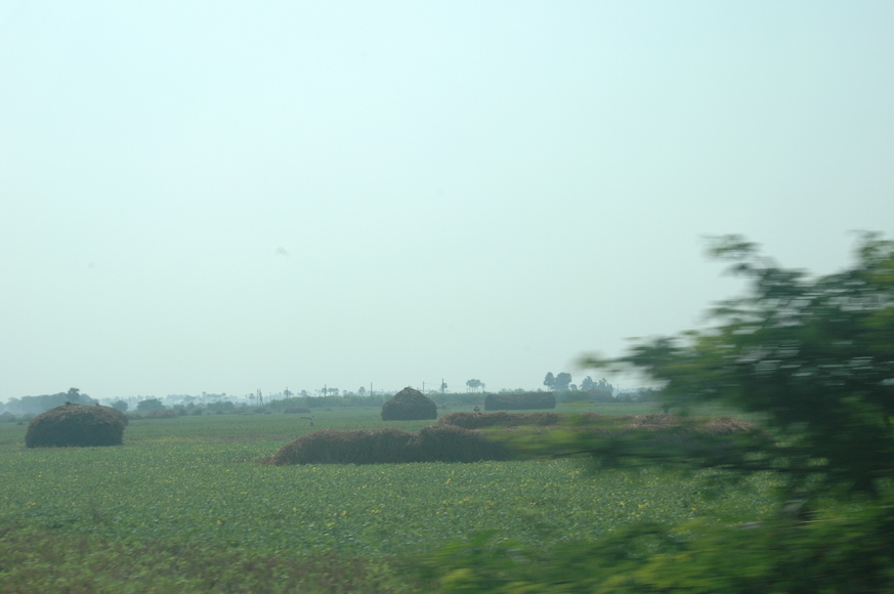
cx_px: 448
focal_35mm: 101
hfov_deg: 20.3
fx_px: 2493
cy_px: 300
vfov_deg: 13.6
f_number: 14
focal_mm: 65
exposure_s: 1/80
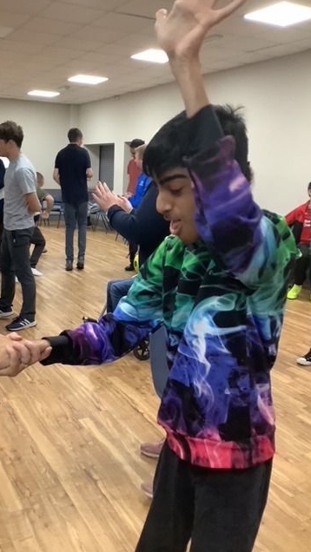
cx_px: 121
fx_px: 498
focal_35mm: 34
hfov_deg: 34.5
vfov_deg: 58.0
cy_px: 276
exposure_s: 1/60
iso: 320
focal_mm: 3.3
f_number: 2.4
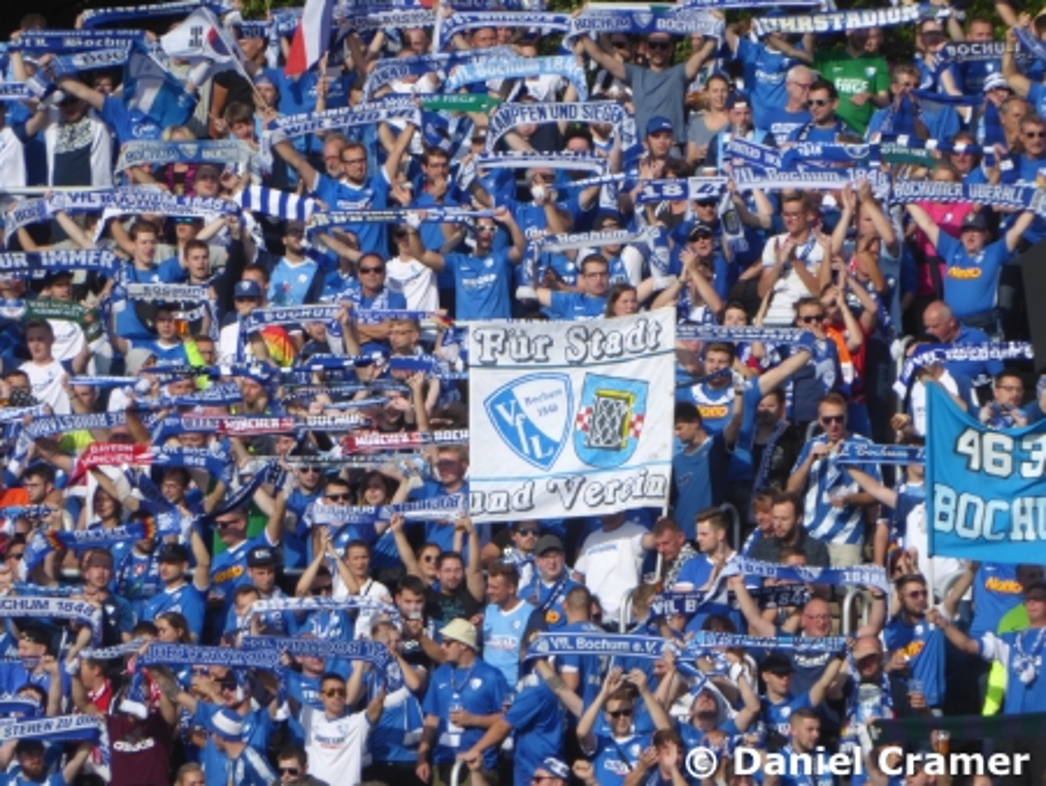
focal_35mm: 720
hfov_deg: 2.8
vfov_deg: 2.1
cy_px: 393
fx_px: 21768
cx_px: 523
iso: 80
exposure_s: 1/250
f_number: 6.4
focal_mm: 129
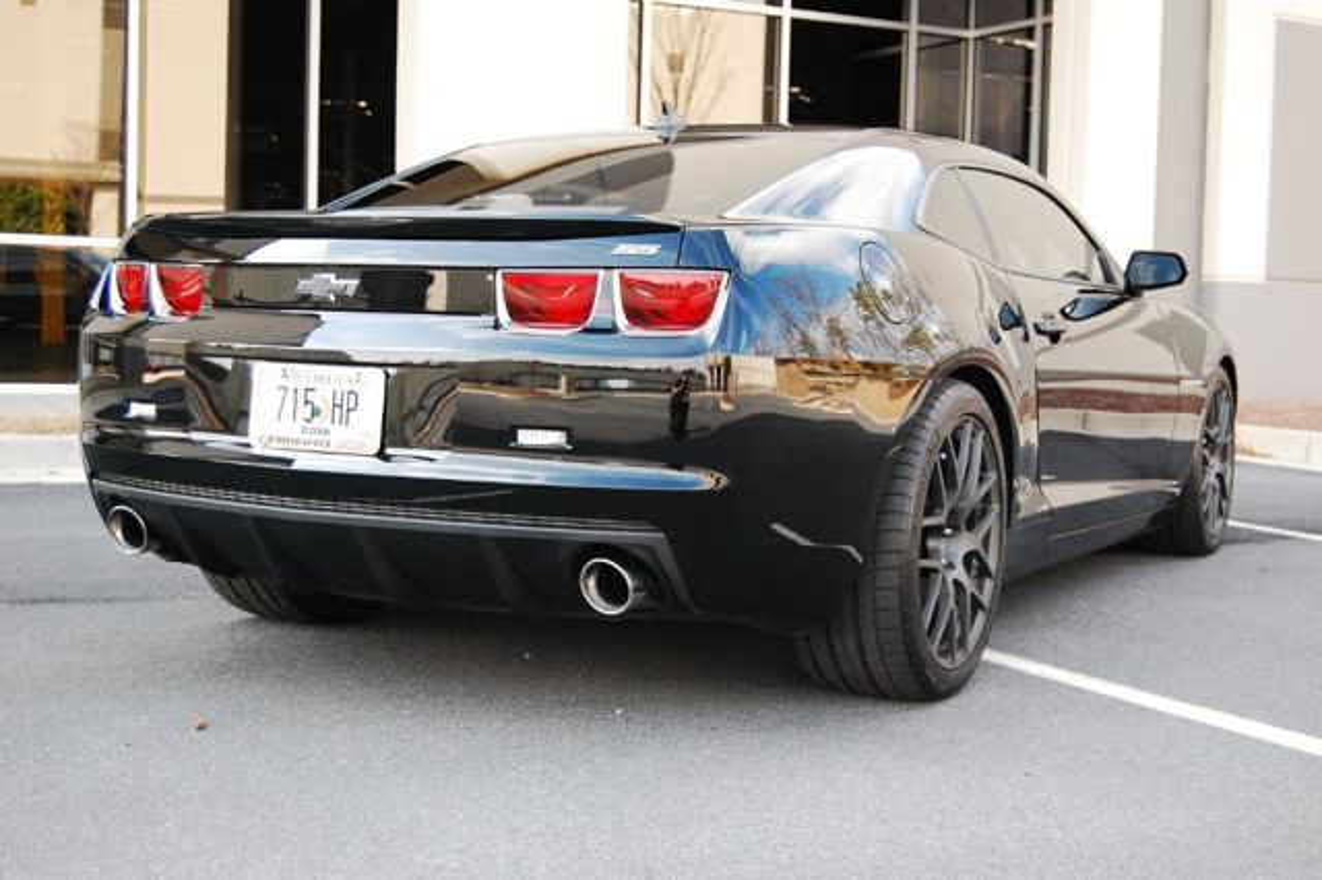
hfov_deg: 41.1
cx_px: 661
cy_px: 440
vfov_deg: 28.0
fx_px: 1762
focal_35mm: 48
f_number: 4.5
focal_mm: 32
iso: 1600
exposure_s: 1/800
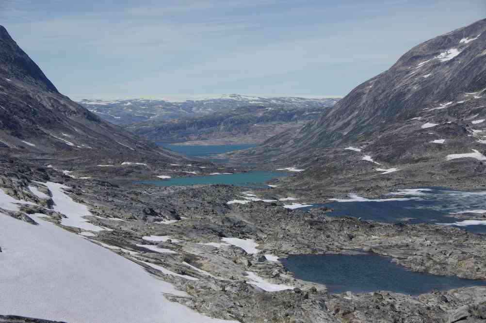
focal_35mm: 72
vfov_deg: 18.9
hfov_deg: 28.1
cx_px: 243
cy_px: 162
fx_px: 971
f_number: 9.5
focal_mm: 47.5
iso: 100
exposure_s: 1/350
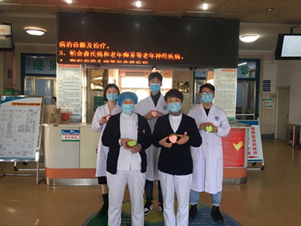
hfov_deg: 61.7
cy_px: 113
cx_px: 150
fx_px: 252
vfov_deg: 48.2
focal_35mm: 29
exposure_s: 1/17
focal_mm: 4.15
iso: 32
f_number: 2.2
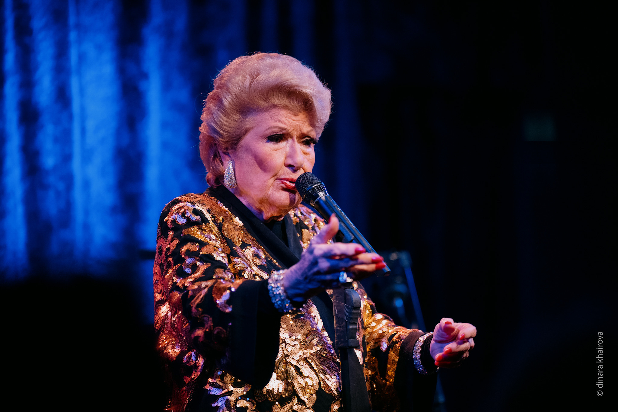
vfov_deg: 6.9
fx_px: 3433
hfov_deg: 10.3
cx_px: 309
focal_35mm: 200
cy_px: 206
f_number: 2.8
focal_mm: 200
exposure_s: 1/250
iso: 1000
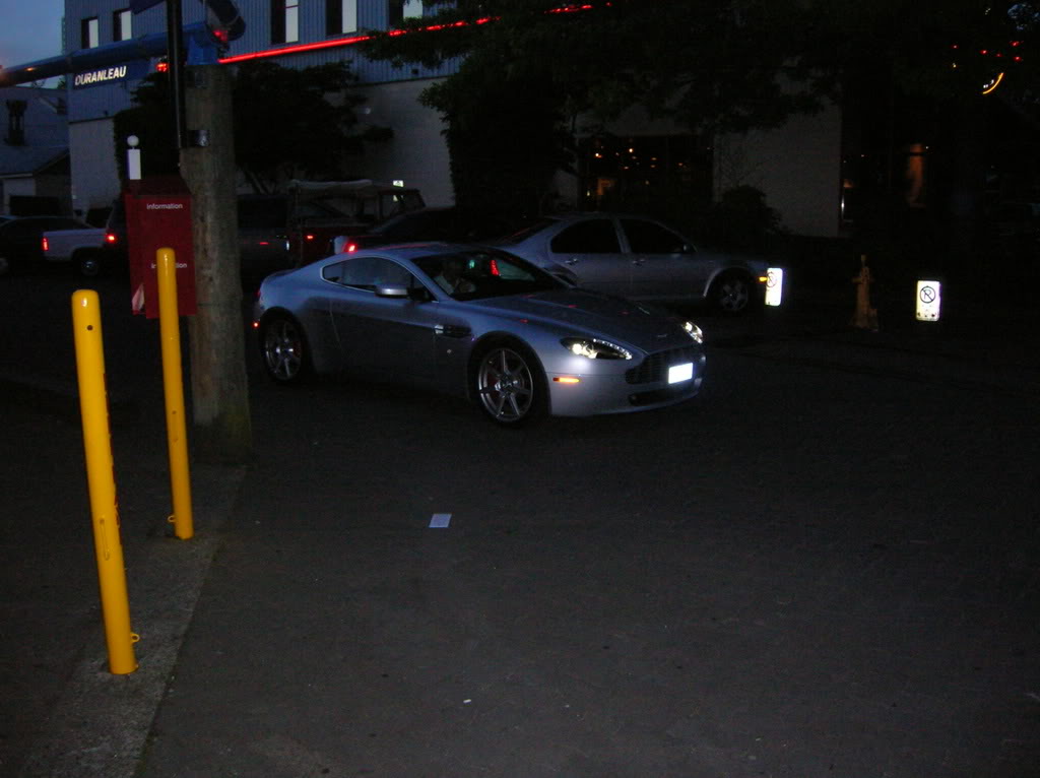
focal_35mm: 34
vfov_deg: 41.7
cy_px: 389
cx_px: 520
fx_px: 1021
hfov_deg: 54.0
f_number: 2.9
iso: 200
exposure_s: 1/60.1
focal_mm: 5.7
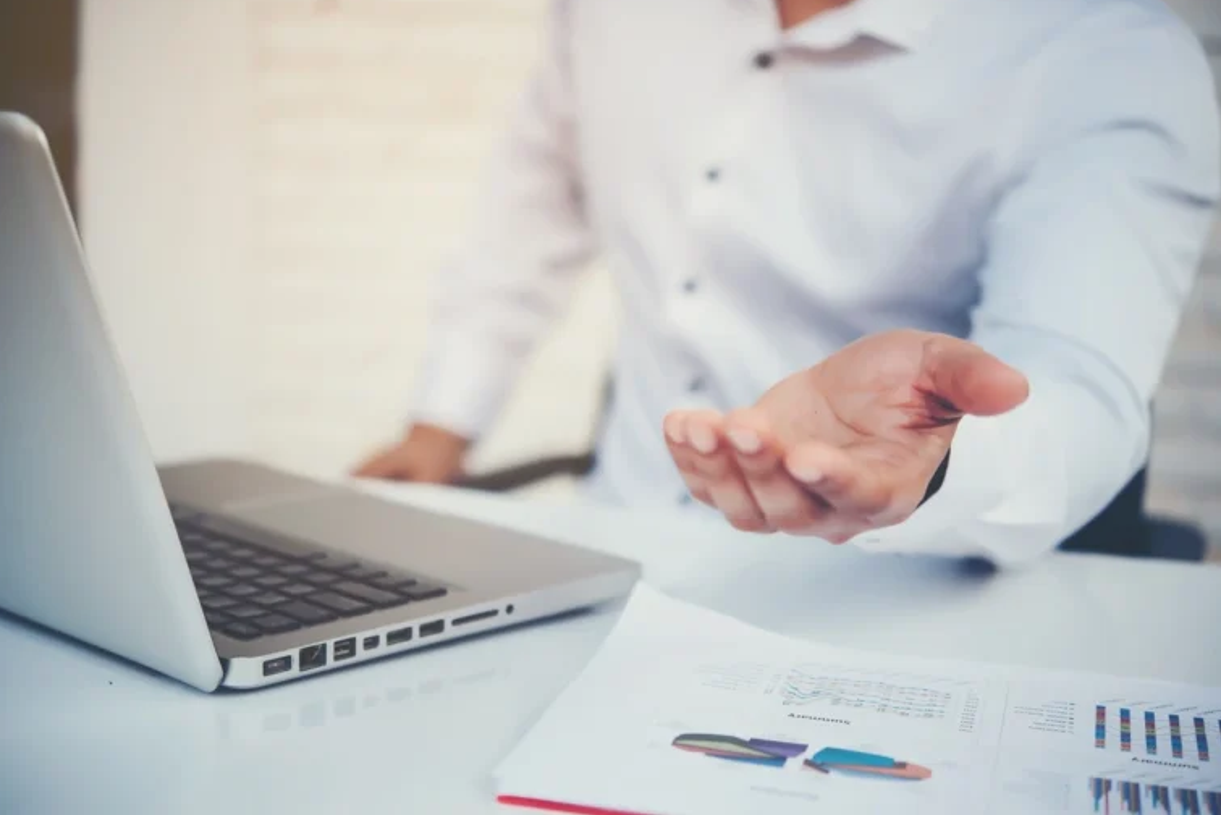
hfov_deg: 32.9
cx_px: 608
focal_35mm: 61
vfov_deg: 22.3
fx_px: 2070
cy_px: 403
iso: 100
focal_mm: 60
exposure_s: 1/320
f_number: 2.8
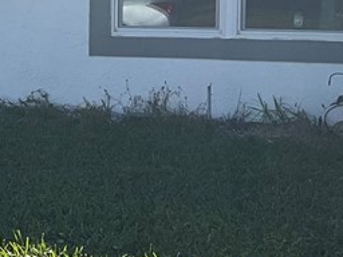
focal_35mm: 116
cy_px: 19
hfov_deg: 15.5
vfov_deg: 12.7
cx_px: -186
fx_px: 1149
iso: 25
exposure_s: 1/1279
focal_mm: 3
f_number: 1.8
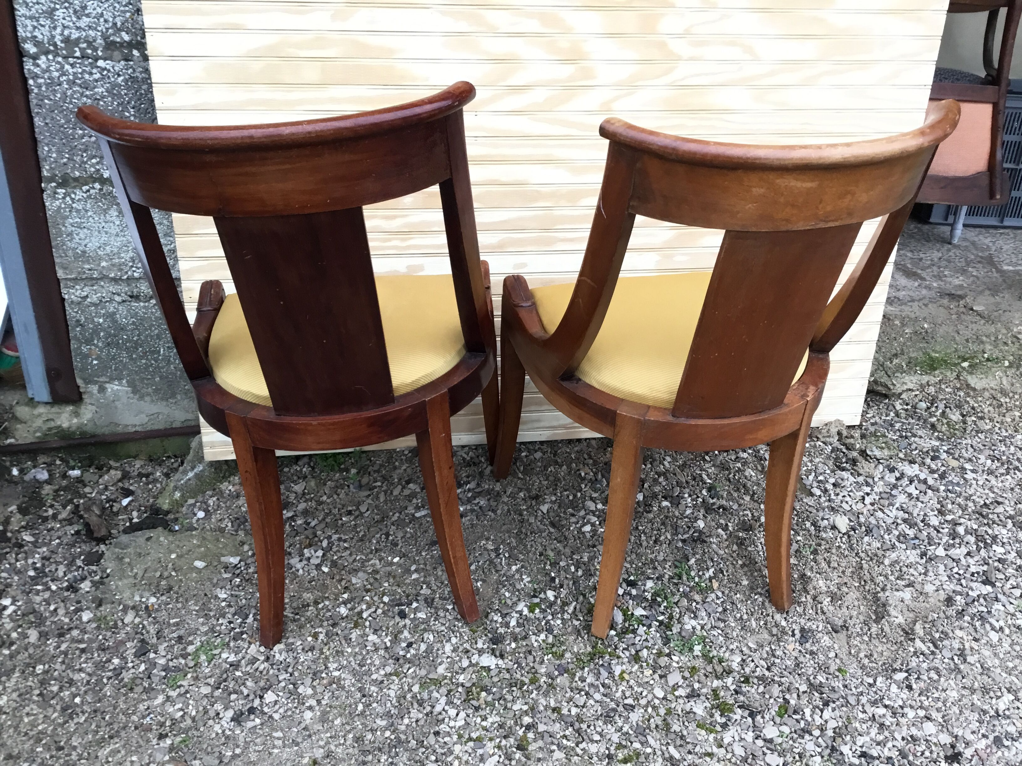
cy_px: 383
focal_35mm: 31
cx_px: 511
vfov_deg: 45.4
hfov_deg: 58.4
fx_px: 915
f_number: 2.4
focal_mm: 3.3
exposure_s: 1/33
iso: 40
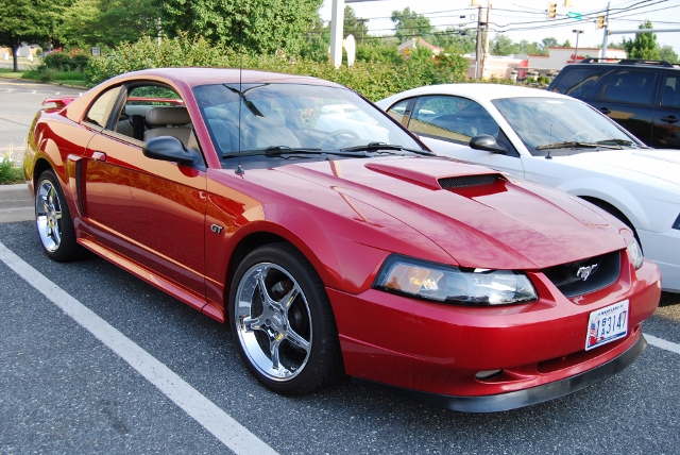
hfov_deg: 49.5
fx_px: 737
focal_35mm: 39
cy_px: 228
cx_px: 340
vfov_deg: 34.3
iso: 140
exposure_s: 1/125
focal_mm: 26
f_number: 5.6
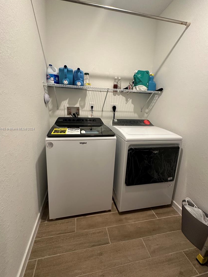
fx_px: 120
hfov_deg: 81.7
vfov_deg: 98.0
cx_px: 101
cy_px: 129
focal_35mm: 15
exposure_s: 1/60
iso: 250
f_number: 2.2
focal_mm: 2.22
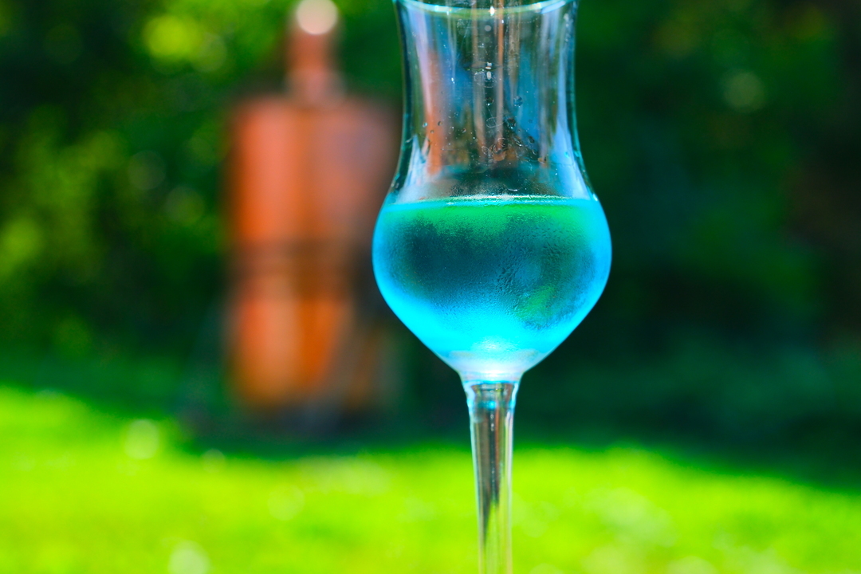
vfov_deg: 27.0
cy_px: 287
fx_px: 1196
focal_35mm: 50
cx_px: 430
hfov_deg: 39.6
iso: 500
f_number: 4
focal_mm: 33
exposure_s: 1/1100
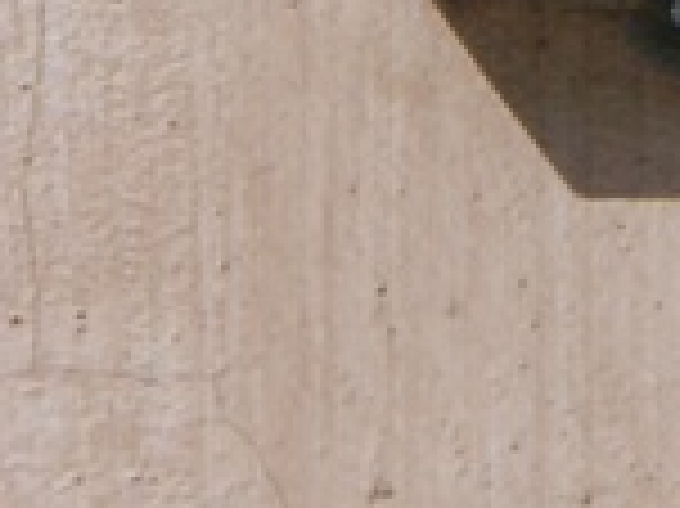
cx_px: 2139
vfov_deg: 1.4
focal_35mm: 1088
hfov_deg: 1.8
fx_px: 21356
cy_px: -962
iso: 50
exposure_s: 1/380
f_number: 5.6
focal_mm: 41.1
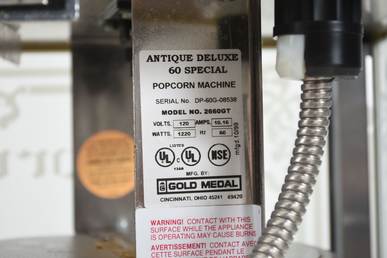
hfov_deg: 24.2
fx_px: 904
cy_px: 129
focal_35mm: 84
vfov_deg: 16.3
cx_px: 194
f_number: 7.1
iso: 160
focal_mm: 56
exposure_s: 1/100
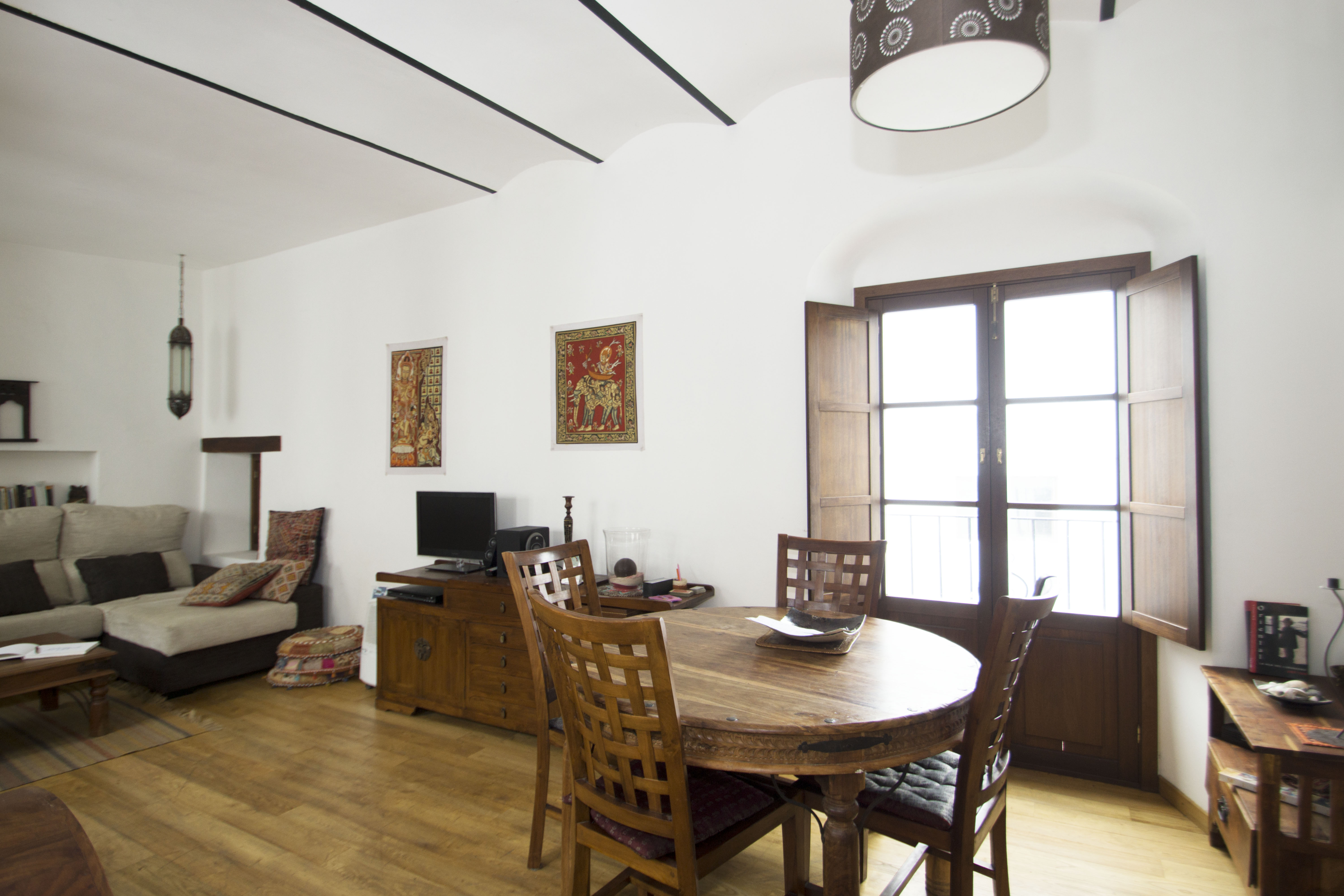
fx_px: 616
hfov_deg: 95.0
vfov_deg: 72.1
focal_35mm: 16
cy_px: 448
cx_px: 672
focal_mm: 11
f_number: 3.5
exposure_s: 1/100
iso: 200
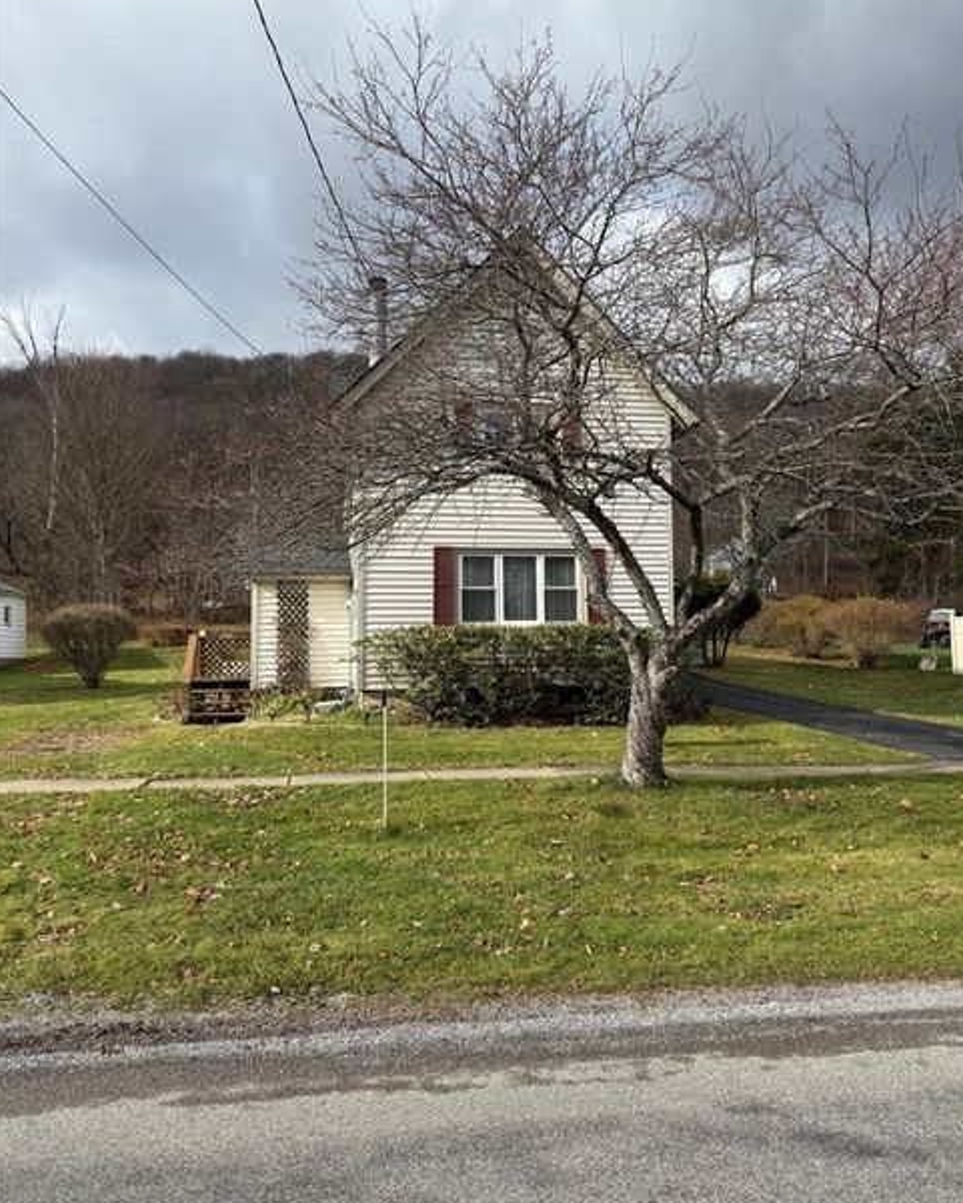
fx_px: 926
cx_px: 493
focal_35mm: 26
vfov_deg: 66.0
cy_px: 587
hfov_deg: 54.9
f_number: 1.78
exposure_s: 1/2445
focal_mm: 6.76
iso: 80
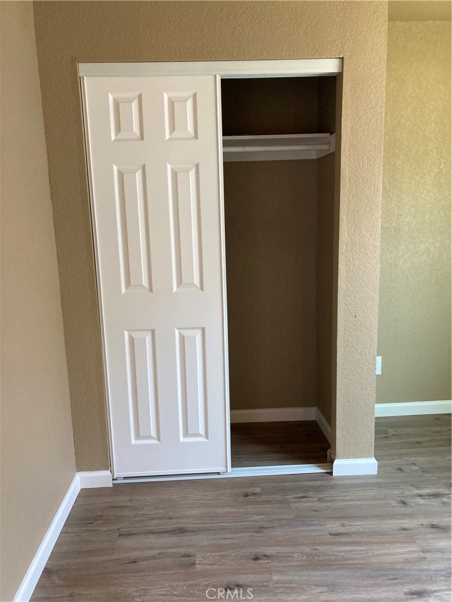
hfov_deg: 49.7
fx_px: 487
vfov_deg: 63.4
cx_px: 226
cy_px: 301
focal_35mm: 28
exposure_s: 1/60
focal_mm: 3.99
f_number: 1.8
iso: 125
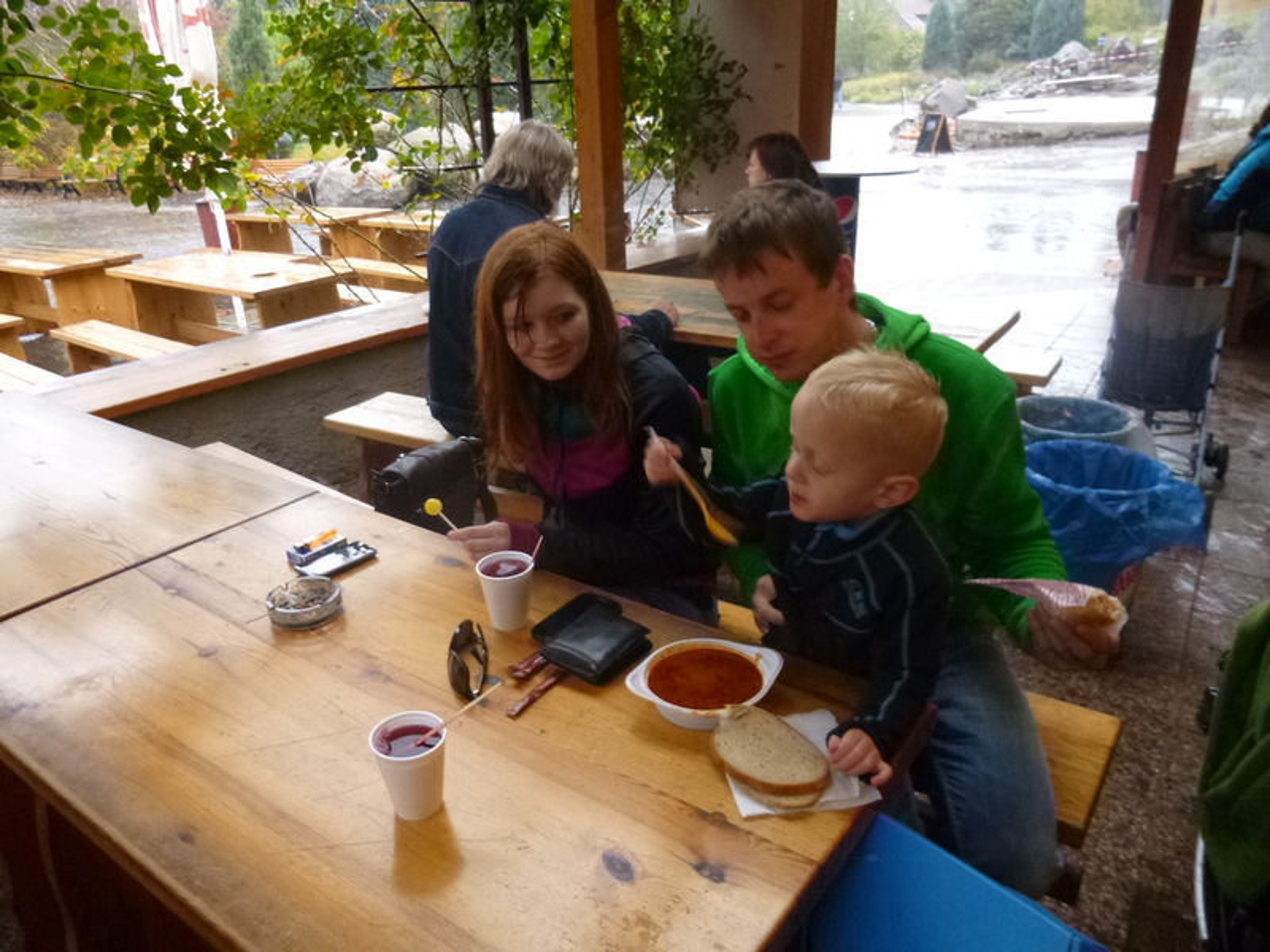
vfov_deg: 54.9
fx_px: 917
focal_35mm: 25
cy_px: 476
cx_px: 635
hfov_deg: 69.4
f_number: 3.1
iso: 400
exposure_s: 1/6
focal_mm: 4.5
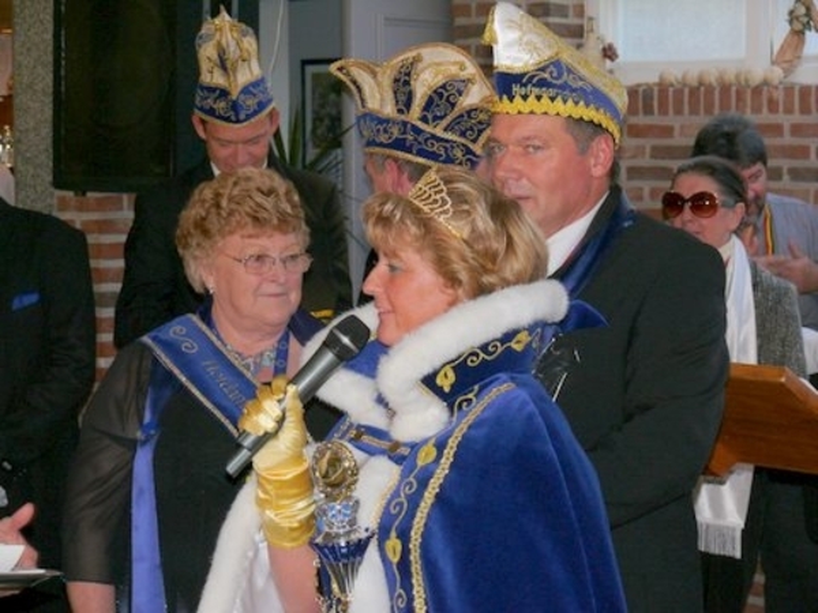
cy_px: 306
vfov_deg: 14.4
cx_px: 409
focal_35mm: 103
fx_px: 2434
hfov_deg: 19.1
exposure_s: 1/60
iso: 100
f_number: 4
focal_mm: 21.7
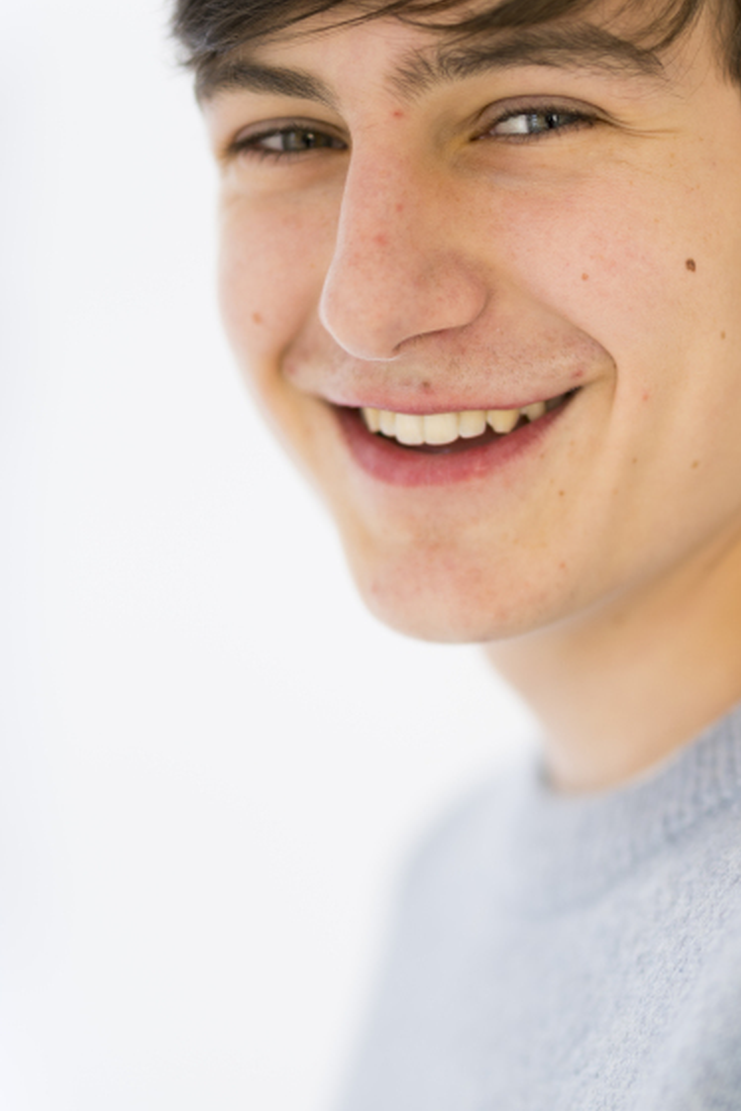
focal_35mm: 107
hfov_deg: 12.7
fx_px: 3303
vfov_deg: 19.1
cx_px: 586
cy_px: 590
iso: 64
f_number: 1.2
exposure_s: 1/100
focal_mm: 50
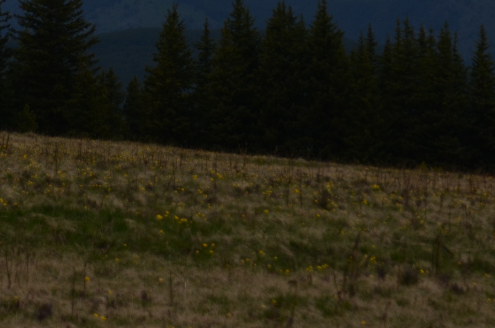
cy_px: -127
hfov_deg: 7.3
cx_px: 238
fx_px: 3856
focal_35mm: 281
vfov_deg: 4.8
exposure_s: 1/640
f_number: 5.3
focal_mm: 60
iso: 200
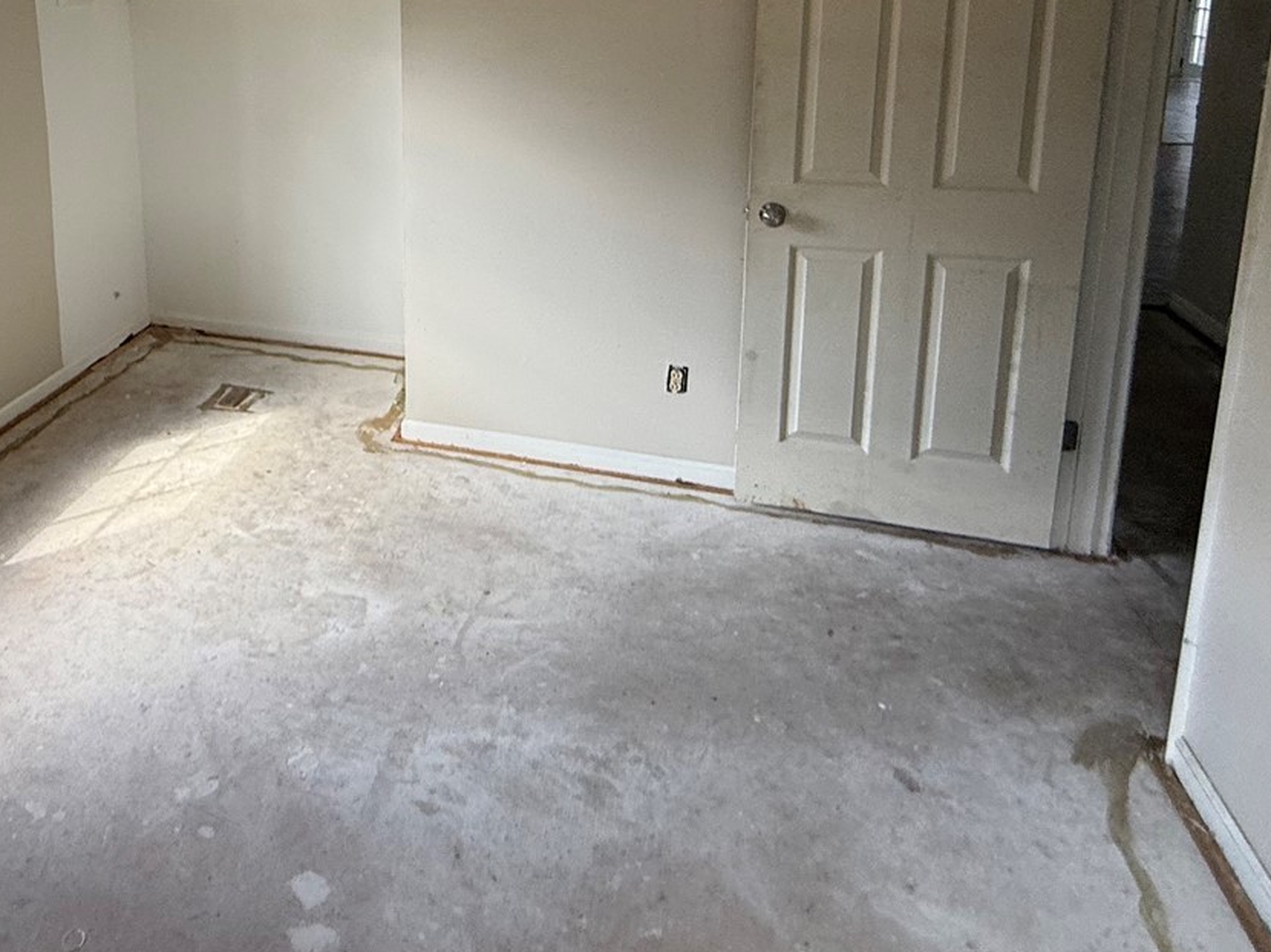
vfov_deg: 47.5
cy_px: 147
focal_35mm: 27
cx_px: 230
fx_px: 991
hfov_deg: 59.5
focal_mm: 2.22
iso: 64
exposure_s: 1/99
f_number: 2.2
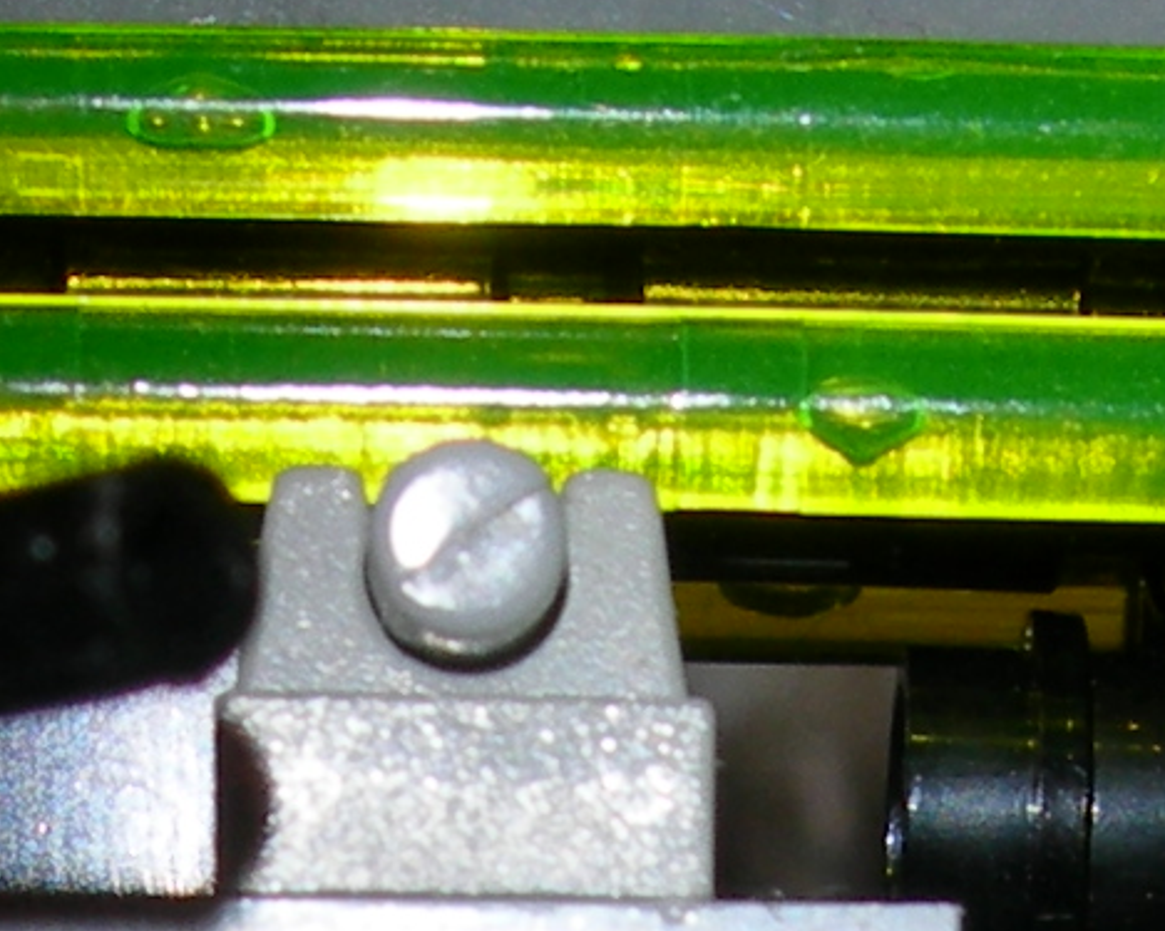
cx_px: 616
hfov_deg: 9.4
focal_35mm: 205
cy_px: 1902
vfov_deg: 7.2
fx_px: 7067
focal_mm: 7.8
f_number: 4.8
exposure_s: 1/60.1
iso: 50
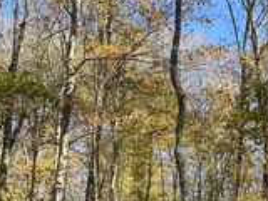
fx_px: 581
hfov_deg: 25.4
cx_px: 223
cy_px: 172
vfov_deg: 19.4
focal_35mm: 75
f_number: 1.78
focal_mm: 6.86
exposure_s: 1/676
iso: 80
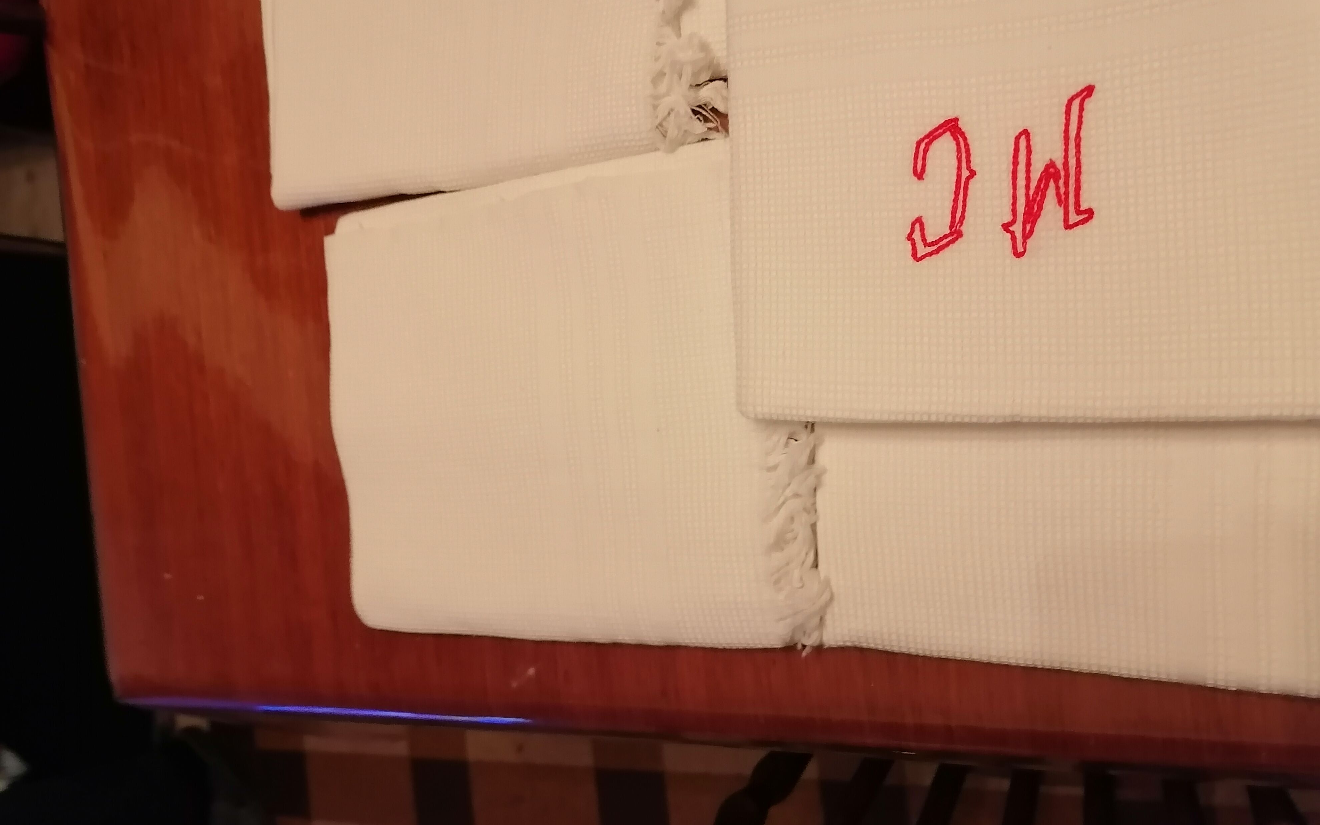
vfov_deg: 43.1
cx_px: 668
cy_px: 404
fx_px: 1043
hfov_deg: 64.6
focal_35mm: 29
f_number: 1.8
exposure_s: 1/25
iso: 320
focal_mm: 5.3
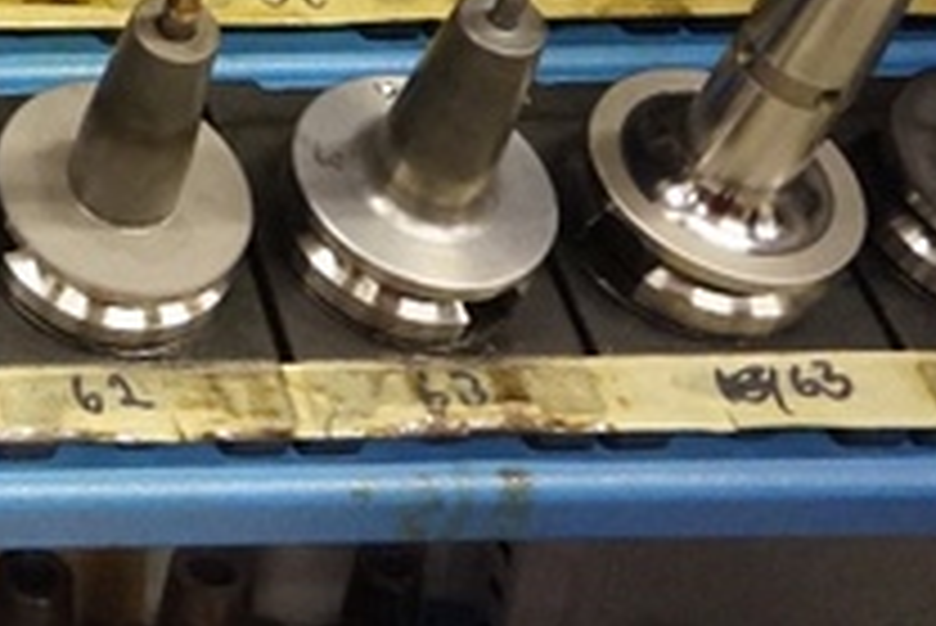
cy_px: -401
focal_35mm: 83
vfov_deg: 14.9
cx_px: -626
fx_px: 2159
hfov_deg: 19.7
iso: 3200
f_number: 3.5
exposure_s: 1/50
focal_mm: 16
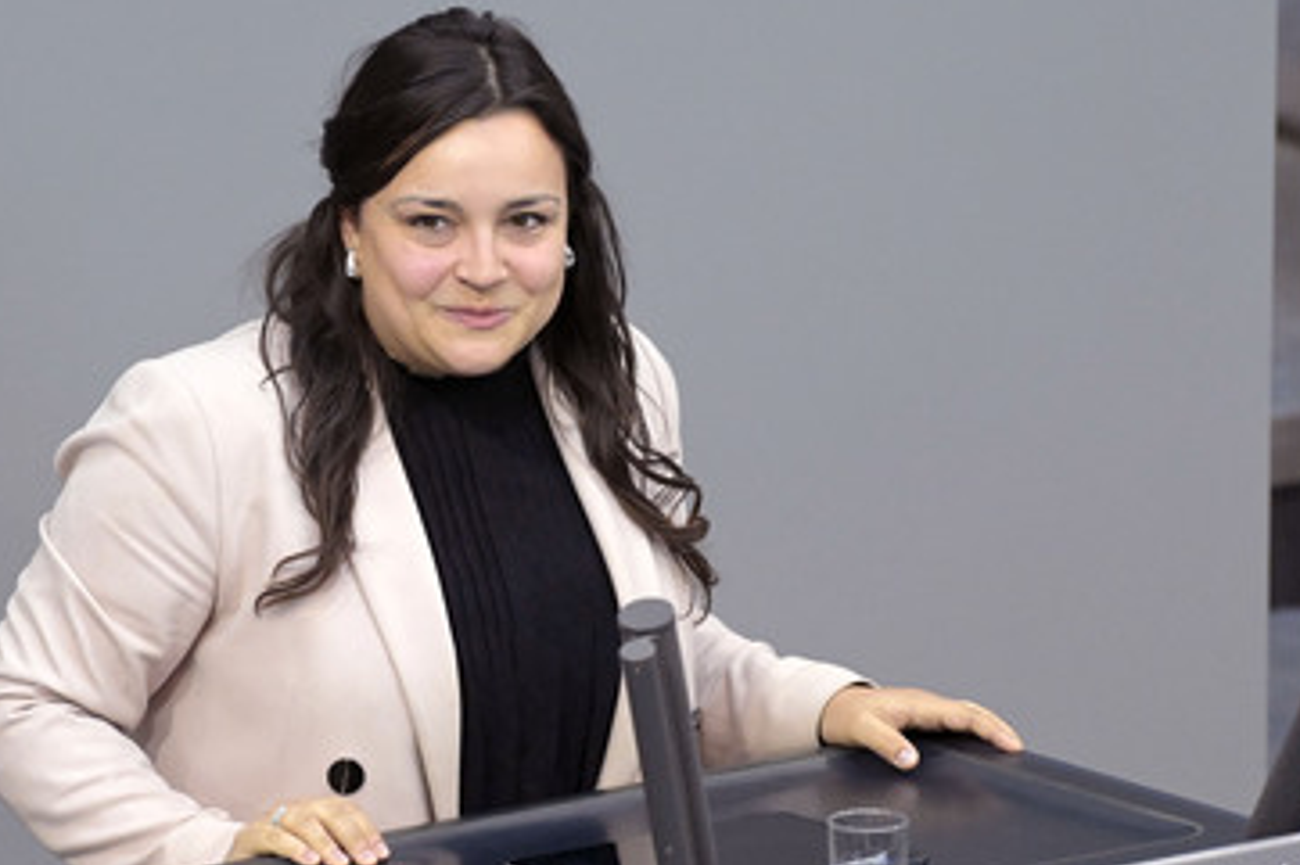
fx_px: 16170
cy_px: 499
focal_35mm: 448
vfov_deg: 3.1
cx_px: 526
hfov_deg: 4.6
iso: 8000
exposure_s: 1/400
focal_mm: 360
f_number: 5.6
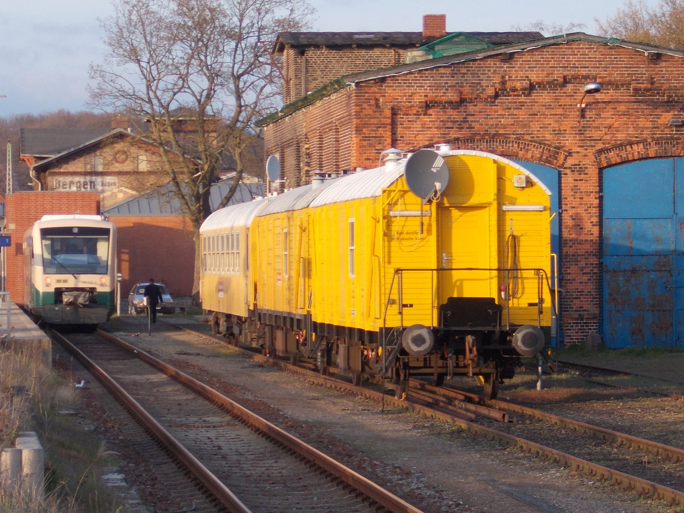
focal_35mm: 130
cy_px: 256
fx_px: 2569
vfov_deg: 11.4
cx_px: 342
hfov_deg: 15.2
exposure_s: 1/80
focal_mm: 23
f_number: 6.5
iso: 80
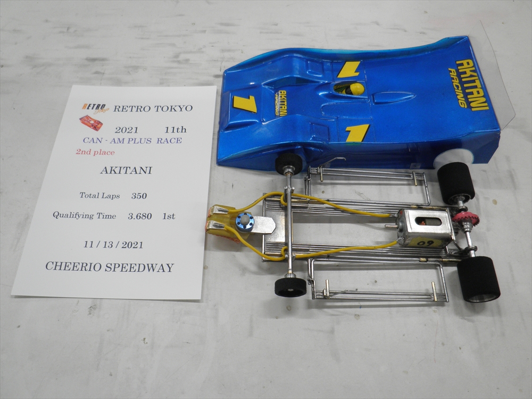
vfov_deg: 49.7
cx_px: 266
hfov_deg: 63.4
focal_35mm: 28
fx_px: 430
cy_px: 200
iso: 125
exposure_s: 1/30
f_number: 3
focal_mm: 5
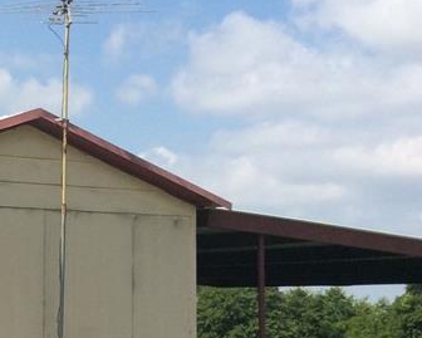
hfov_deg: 18.3
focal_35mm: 95
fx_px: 1187
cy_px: 253
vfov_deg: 16.1
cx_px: -181
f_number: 2.4
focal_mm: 3.3
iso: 32
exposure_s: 1/1684
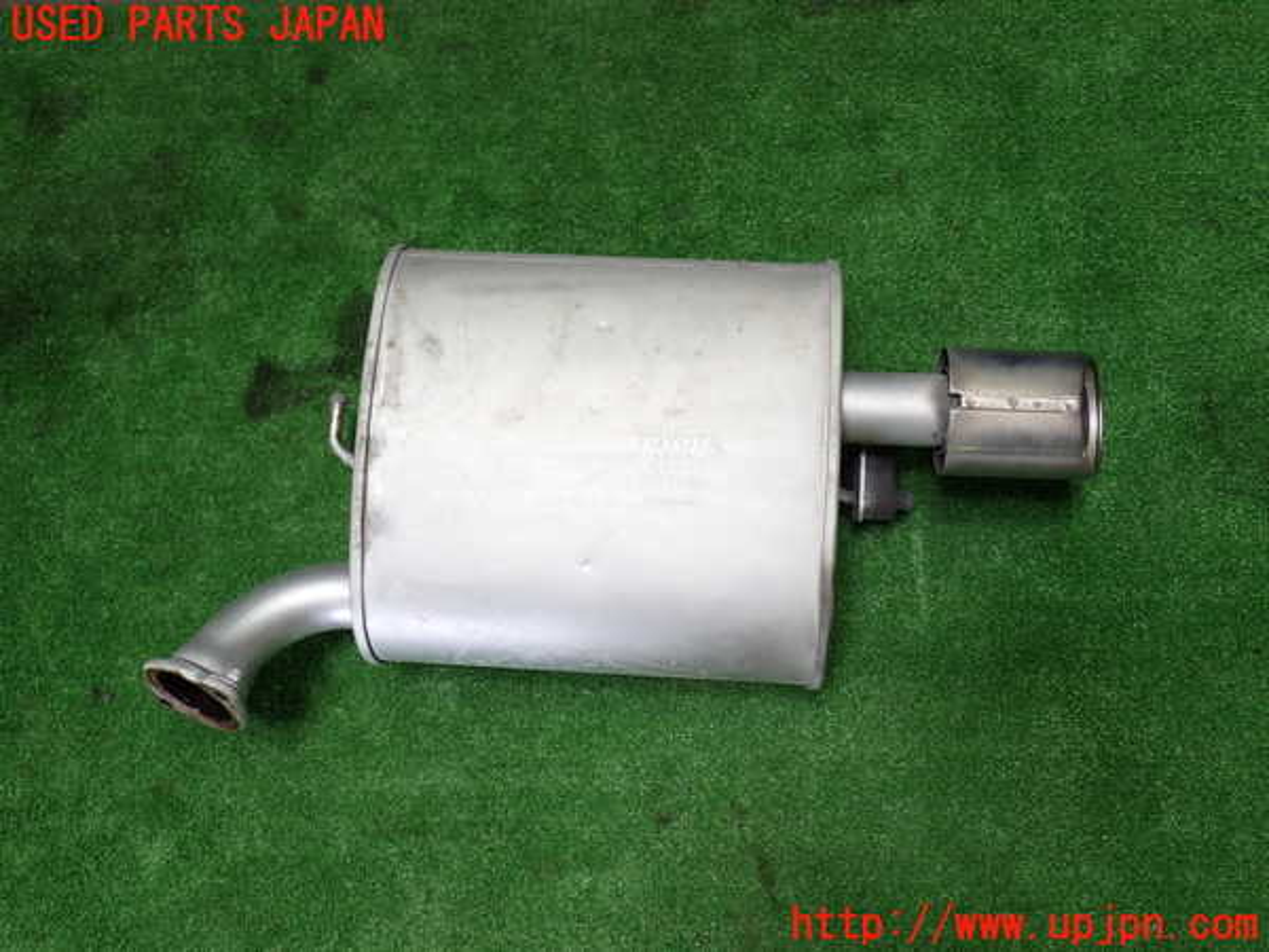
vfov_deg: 46.8
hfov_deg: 60.0
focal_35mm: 30
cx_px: 634
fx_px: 1100
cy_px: 476
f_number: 2.3
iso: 125
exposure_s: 1/60
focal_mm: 5.4
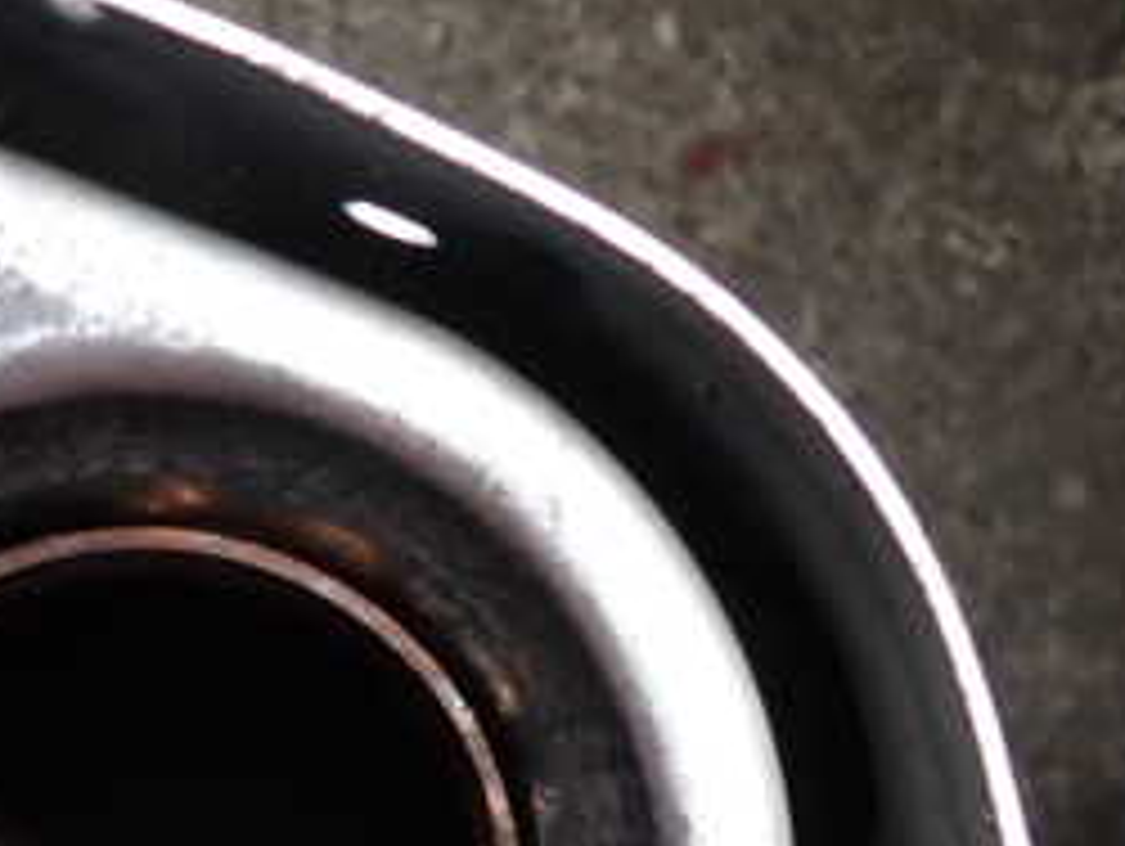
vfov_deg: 23.7
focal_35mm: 60
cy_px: 783
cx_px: 310
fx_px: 1952
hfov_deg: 31.7
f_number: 2
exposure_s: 1/50
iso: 200
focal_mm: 4.5
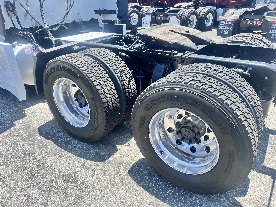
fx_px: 207
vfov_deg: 53.1
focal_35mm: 26
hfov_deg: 67.3
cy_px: 104
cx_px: 138
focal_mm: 5.7
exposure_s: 1/1124
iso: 50
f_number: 1.5
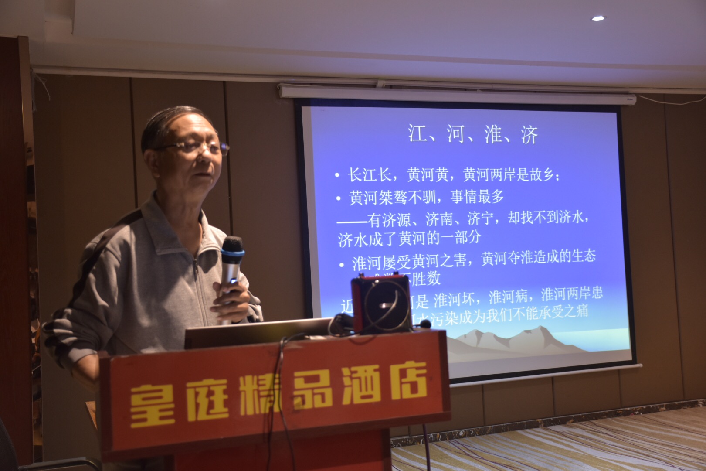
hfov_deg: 47.9
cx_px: 353
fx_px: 794
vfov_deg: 33.0
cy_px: 236
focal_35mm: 40
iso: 1000
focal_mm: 27
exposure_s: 1/20
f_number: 4
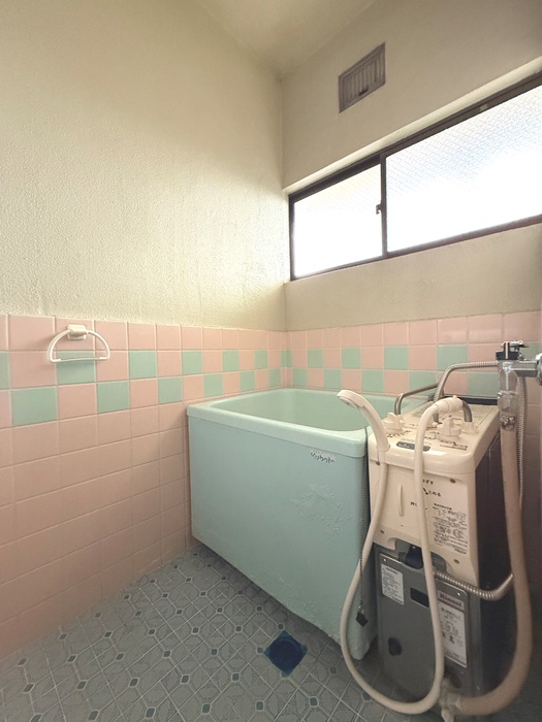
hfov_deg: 85.7
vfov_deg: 102.1
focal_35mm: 14
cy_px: 361
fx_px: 292
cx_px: 271
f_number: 2.2
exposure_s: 1/60
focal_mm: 2.22
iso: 640
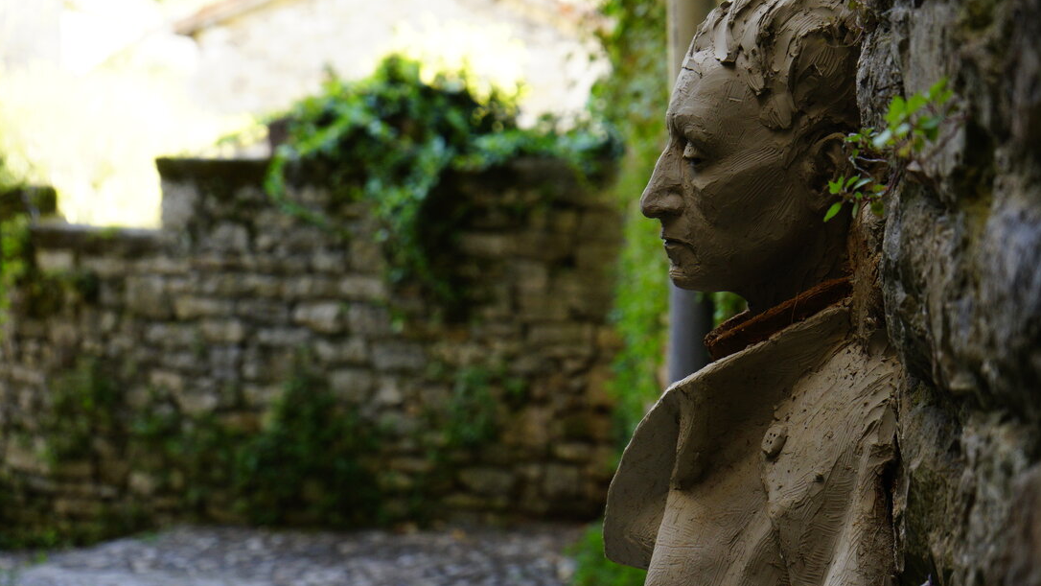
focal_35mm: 81
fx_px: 2236
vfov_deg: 14.9
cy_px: 246
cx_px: 569
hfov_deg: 26.2
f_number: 5.6
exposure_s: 1/100
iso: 1000
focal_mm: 70
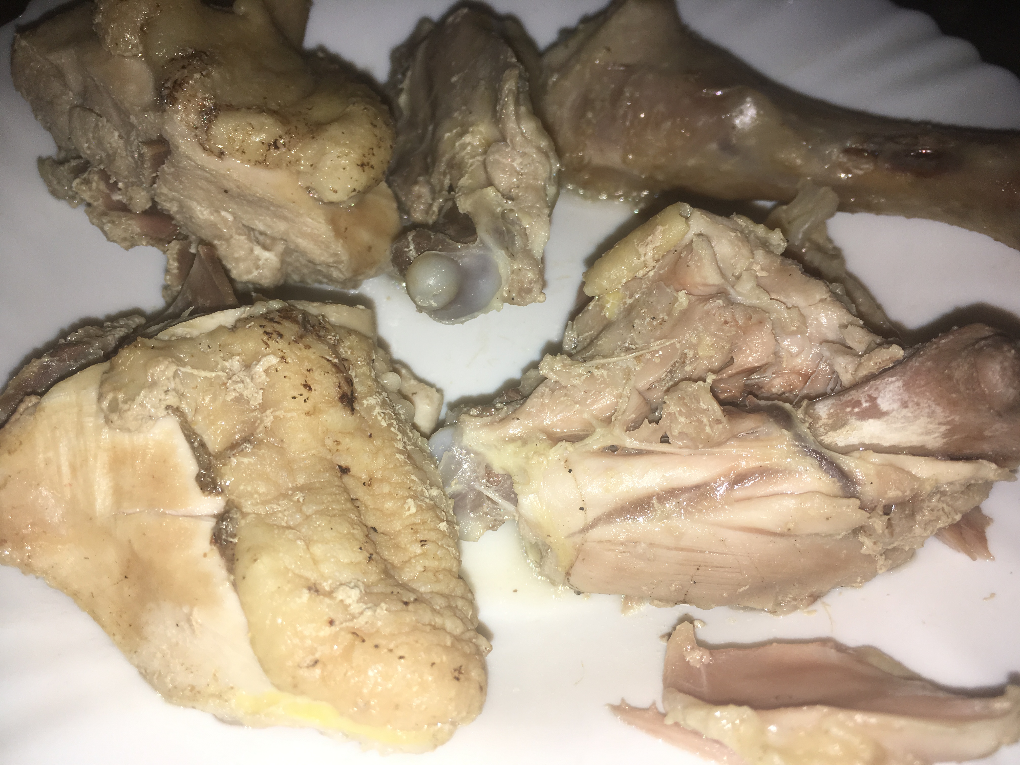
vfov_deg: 48.2
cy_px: 382
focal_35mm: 29
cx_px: 510
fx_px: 855
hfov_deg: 61.7
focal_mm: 4.15
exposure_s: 1/203
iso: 25
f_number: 2.2
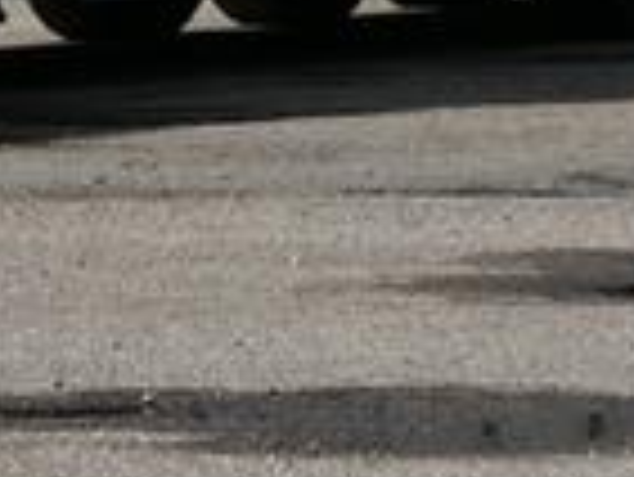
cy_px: -698
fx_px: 9367
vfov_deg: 2.9
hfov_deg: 3.9
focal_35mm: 511
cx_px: -382
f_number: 4.9
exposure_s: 1/640
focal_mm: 16.1
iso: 80
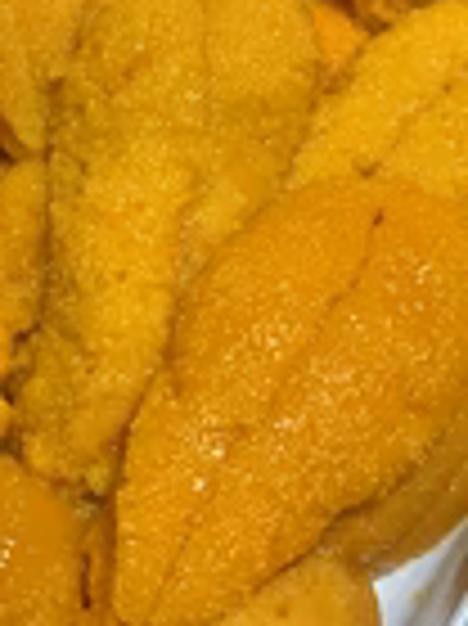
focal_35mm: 75
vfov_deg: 25.4
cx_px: 135
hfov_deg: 19.5
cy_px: 95
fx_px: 1354
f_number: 1.6
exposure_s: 1/75
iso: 125
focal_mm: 5.1
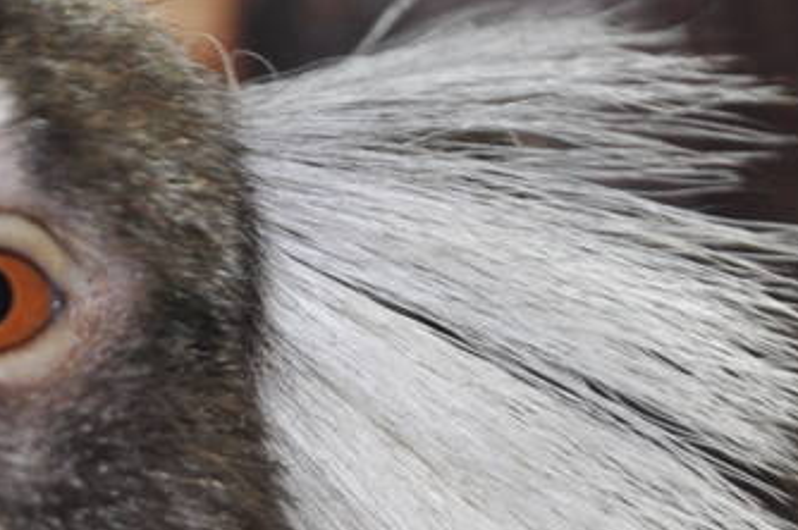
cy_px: 405
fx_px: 16706
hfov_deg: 2.7
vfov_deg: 1.8
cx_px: -198
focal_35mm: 754
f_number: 5.6
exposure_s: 1/60
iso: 400
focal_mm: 105
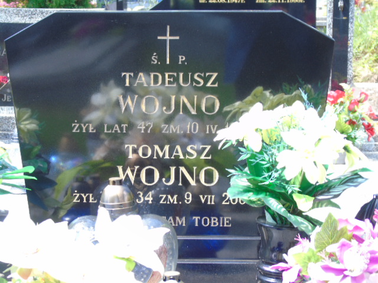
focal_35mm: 108
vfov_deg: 13.7
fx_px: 1179
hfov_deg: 18.2
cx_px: 189
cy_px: 142
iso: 80
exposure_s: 1/40
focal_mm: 19
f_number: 4.4
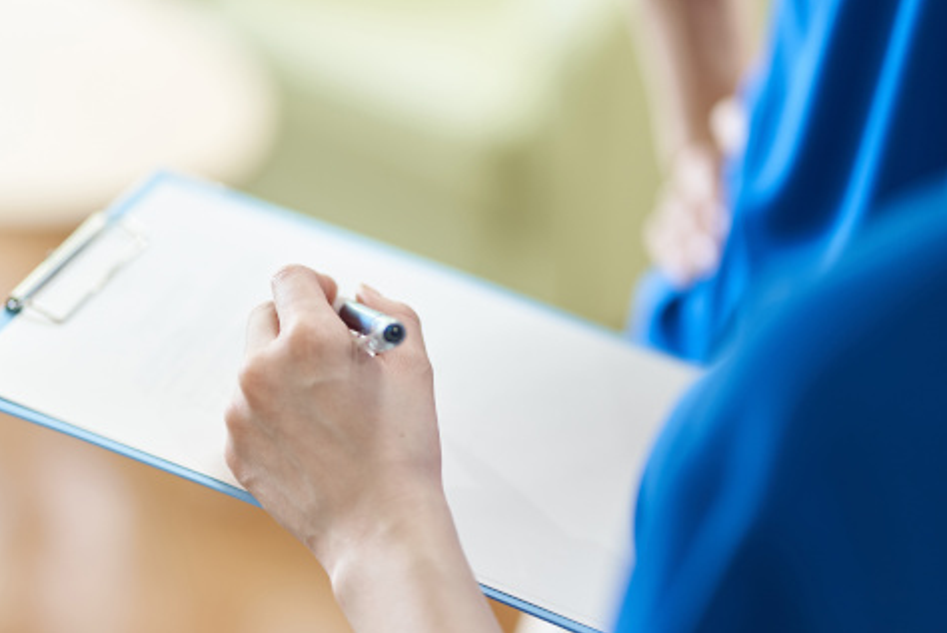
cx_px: 447
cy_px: 307
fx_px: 2580
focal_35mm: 98
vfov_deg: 14.0
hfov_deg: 20.8
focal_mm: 85
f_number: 2
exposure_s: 1/100
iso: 400
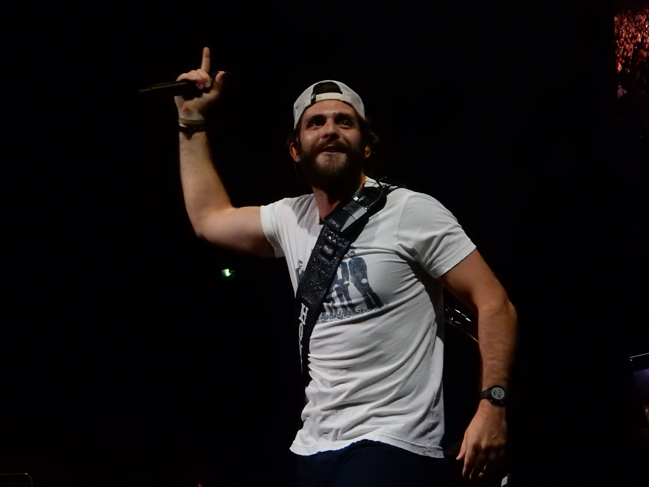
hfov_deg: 14.2
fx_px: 2606
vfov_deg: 10.7
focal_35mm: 139
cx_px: 324
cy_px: 244
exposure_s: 1/250
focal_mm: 24.7
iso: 1600
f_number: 6
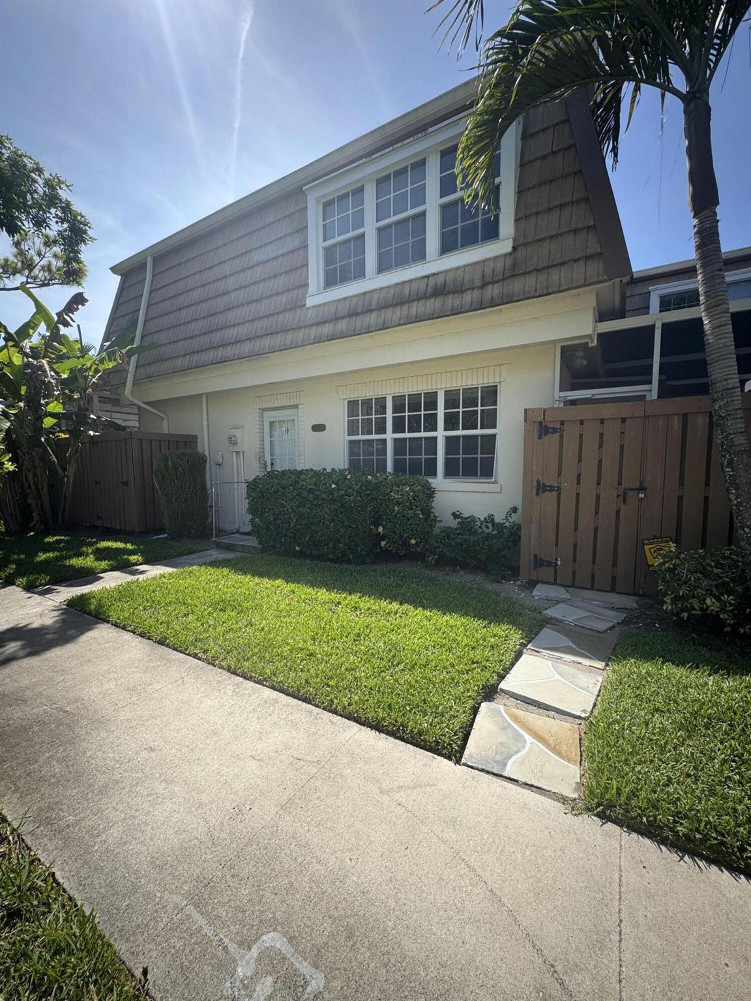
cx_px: 376
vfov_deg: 102.1
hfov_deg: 85.7
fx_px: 405
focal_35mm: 14
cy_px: 500
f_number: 2.2
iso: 50
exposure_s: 1/681
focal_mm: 2.22
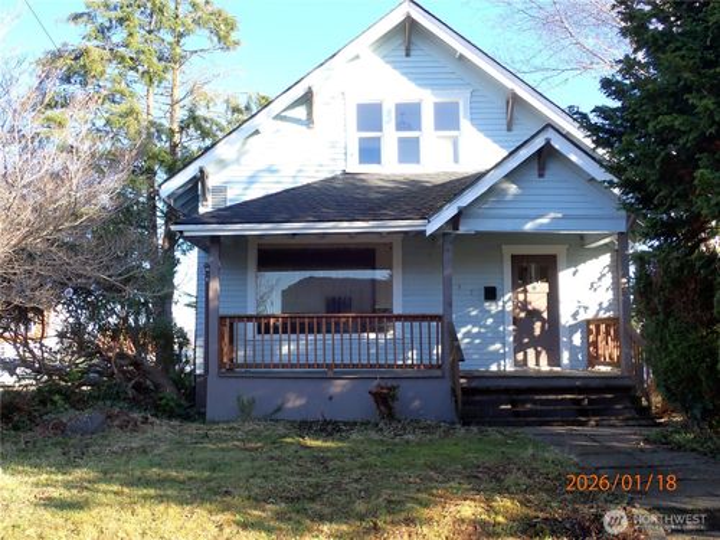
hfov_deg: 49.0
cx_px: 360
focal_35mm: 38
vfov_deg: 37.7
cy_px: 270
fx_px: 790
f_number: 3.5
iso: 100
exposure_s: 1/125
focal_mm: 6.83
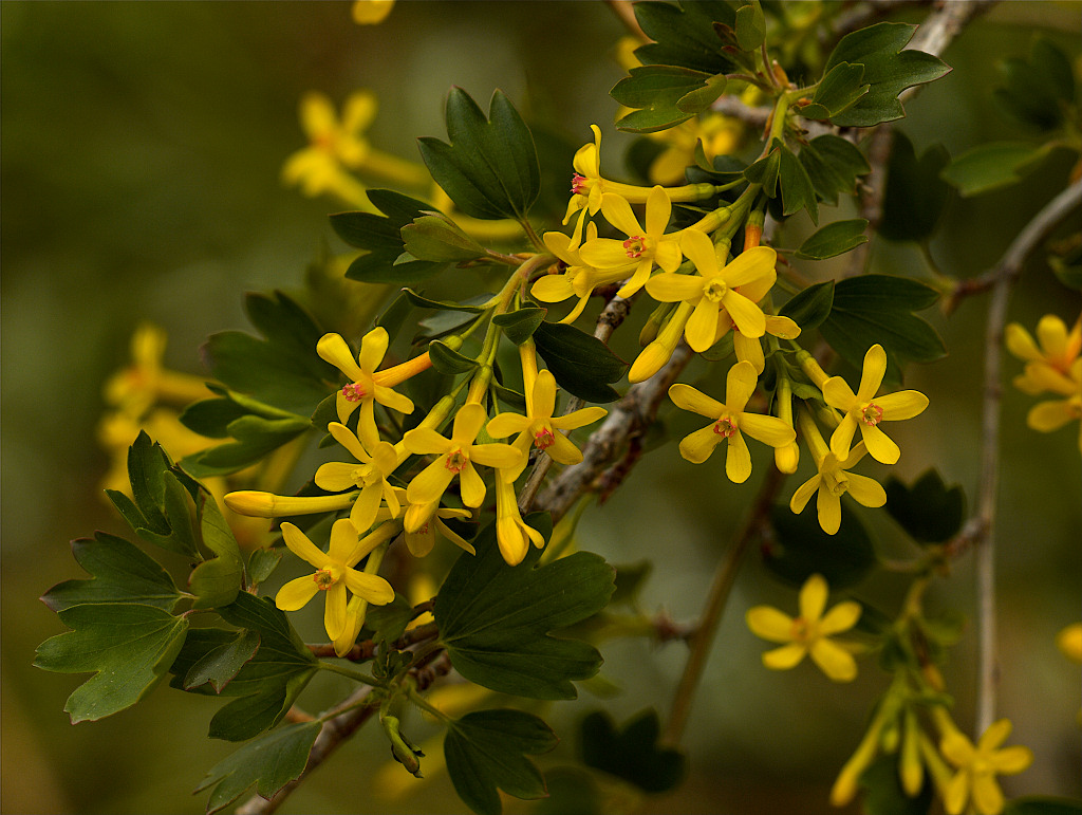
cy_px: 408
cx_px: 541
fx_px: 9390
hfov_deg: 6.6
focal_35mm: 300
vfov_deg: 5.0
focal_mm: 150
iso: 200
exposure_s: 1/250
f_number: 5
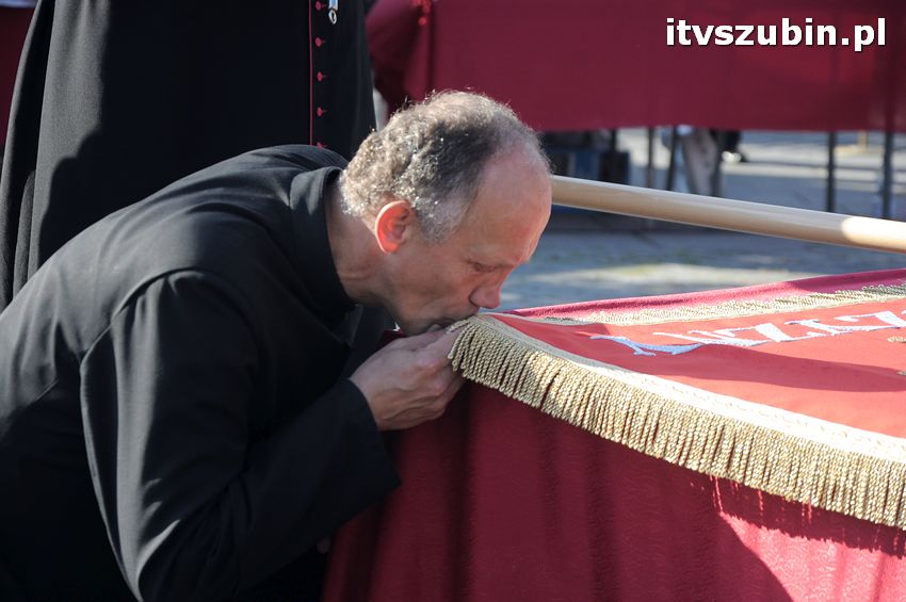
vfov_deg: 8.7
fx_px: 3960
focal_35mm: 158
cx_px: 453
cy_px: 301
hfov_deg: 13.1
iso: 400
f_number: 5.6
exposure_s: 1/500
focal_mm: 105
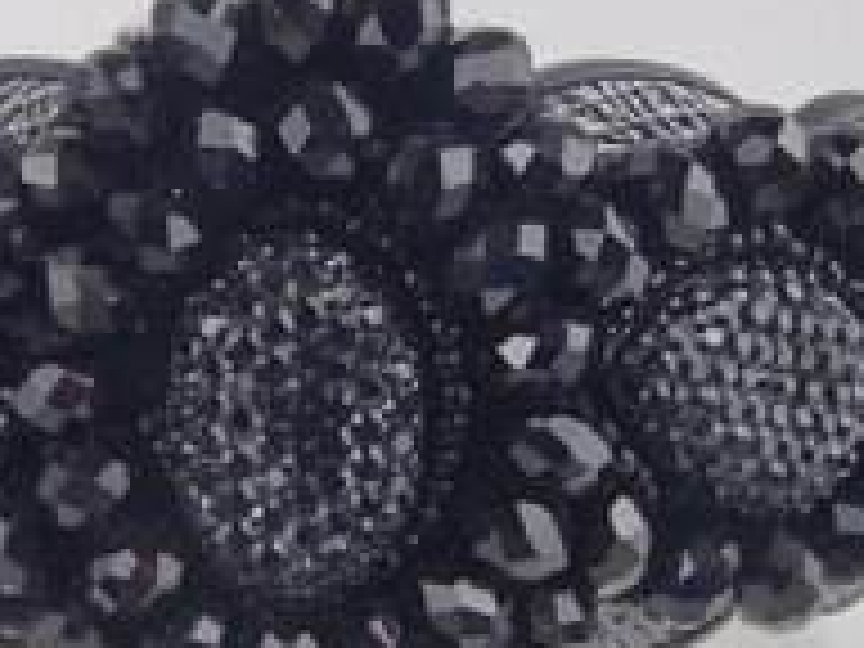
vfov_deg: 22.2
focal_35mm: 66
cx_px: 254
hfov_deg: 29.1
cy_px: 407
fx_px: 1647
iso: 320
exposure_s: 1/160
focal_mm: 6.64
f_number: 4.7
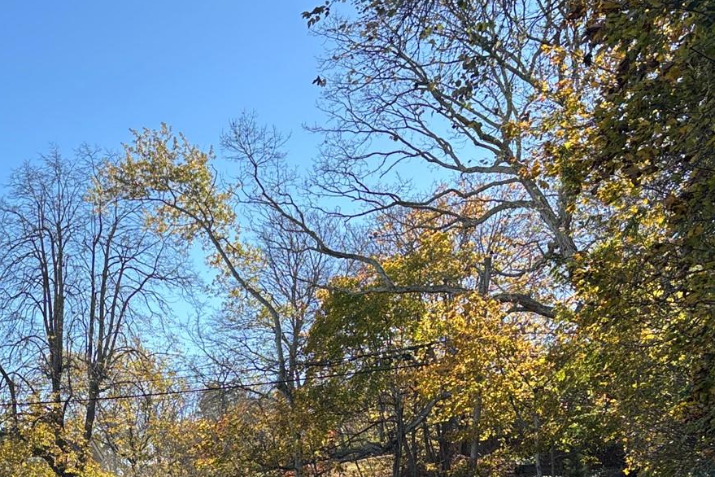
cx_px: 42
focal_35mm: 63
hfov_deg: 30.2
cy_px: 584
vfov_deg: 20.1
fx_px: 1251
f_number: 1.6
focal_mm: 5.96
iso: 50
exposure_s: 1/1590
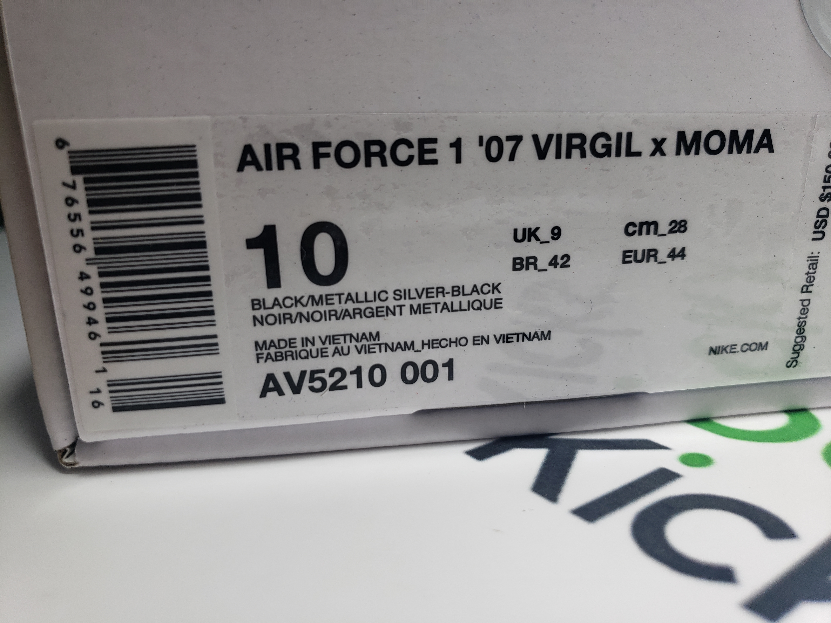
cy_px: 312
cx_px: 416
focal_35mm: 26
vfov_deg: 53.1
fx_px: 624
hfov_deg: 67.3
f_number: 1.5
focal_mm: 4.3
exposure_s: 1/226
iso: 50
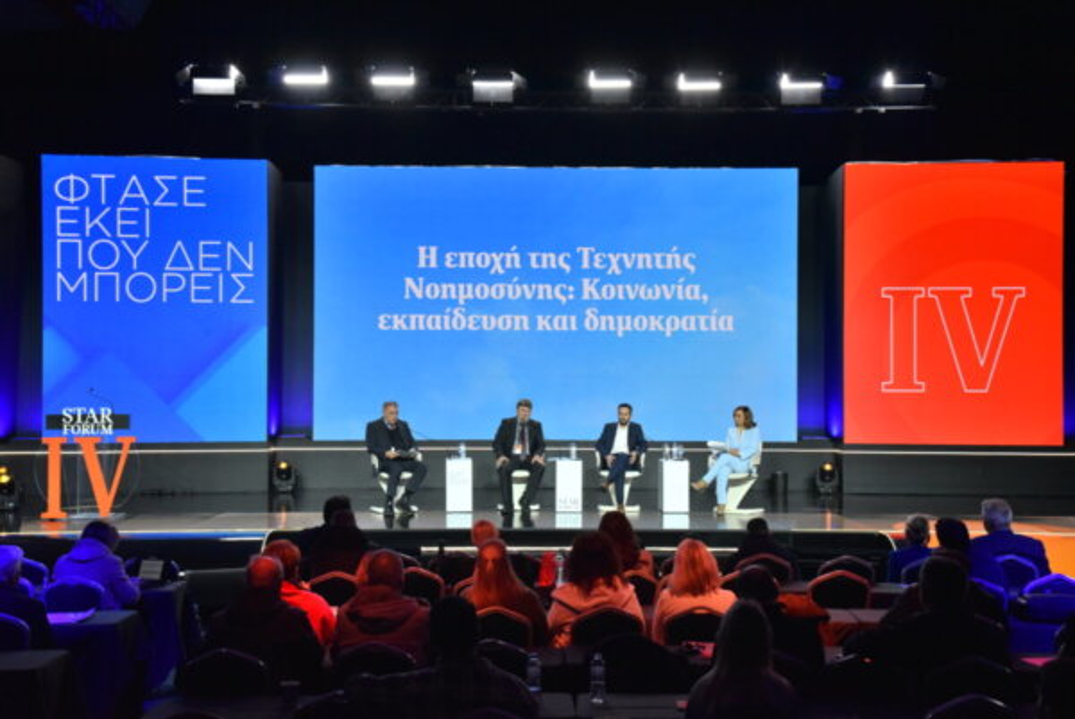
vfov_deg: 29.3
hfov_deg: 42.7
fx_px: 1375
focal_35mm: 46
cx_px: 538
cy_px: 360
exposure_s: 1/320
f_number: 9
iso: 4000
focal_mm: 46
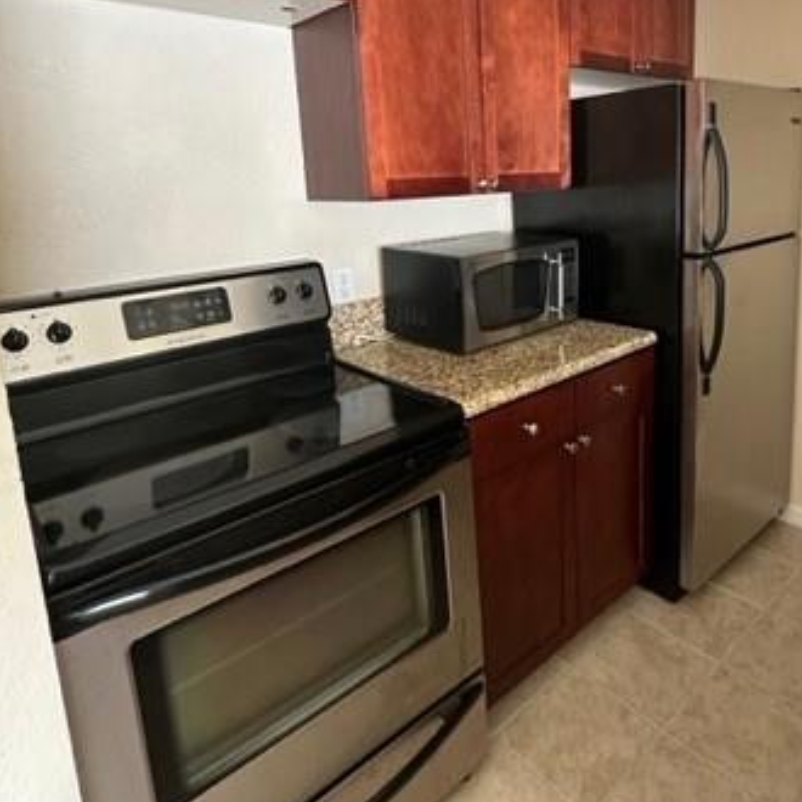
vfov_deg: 63.8
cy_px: 287
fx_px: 629
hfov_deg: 64.2
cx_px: 498
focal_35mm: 24
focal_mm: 2.22
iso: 640
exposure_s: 1/60
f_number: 2.2
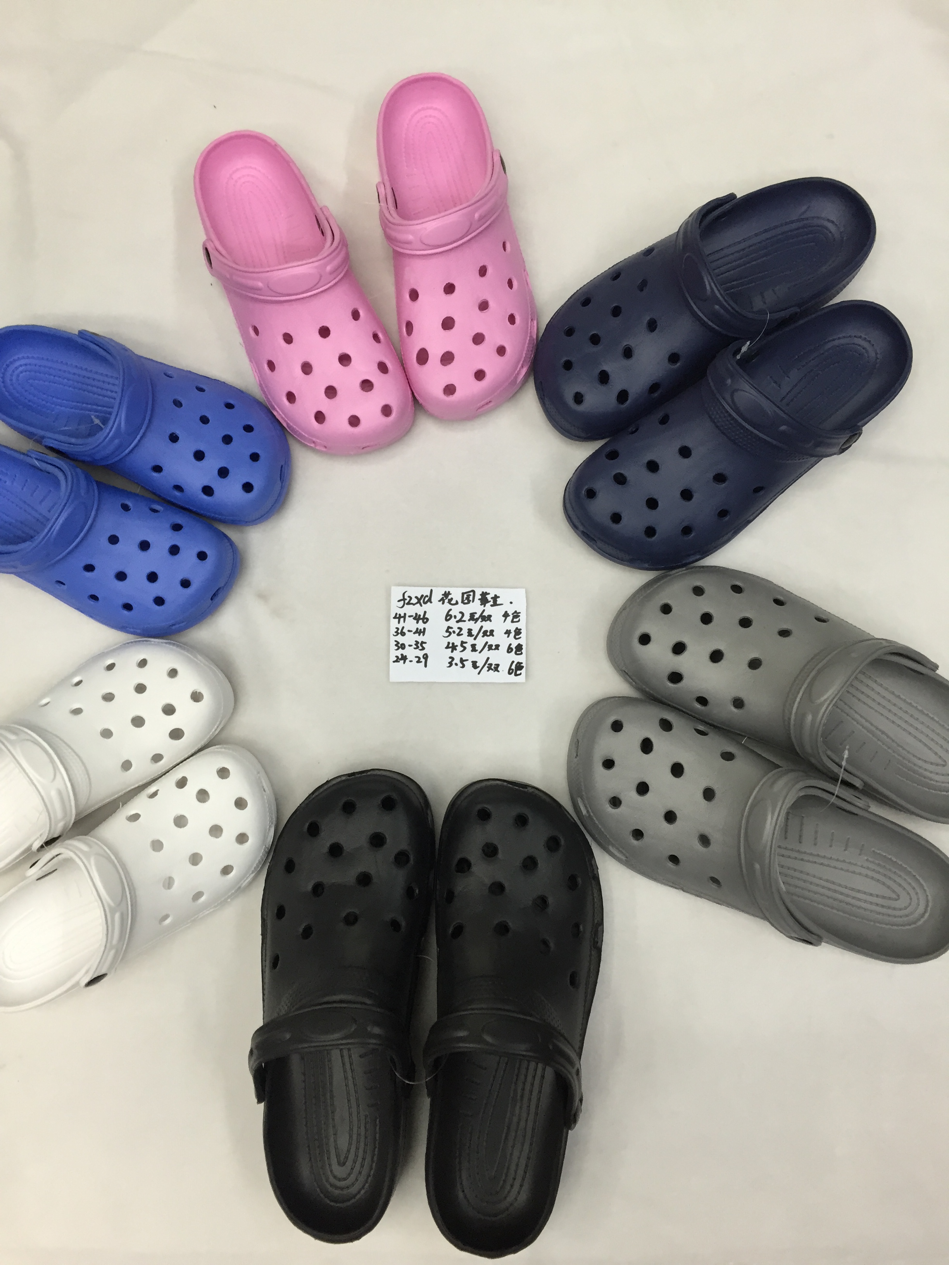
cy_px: 632
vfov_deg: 61.7
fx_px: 1060
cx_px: 474
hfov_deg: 48.2
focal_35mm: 29
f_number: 2.2
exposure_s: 1/33
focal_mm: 4.15
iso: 100
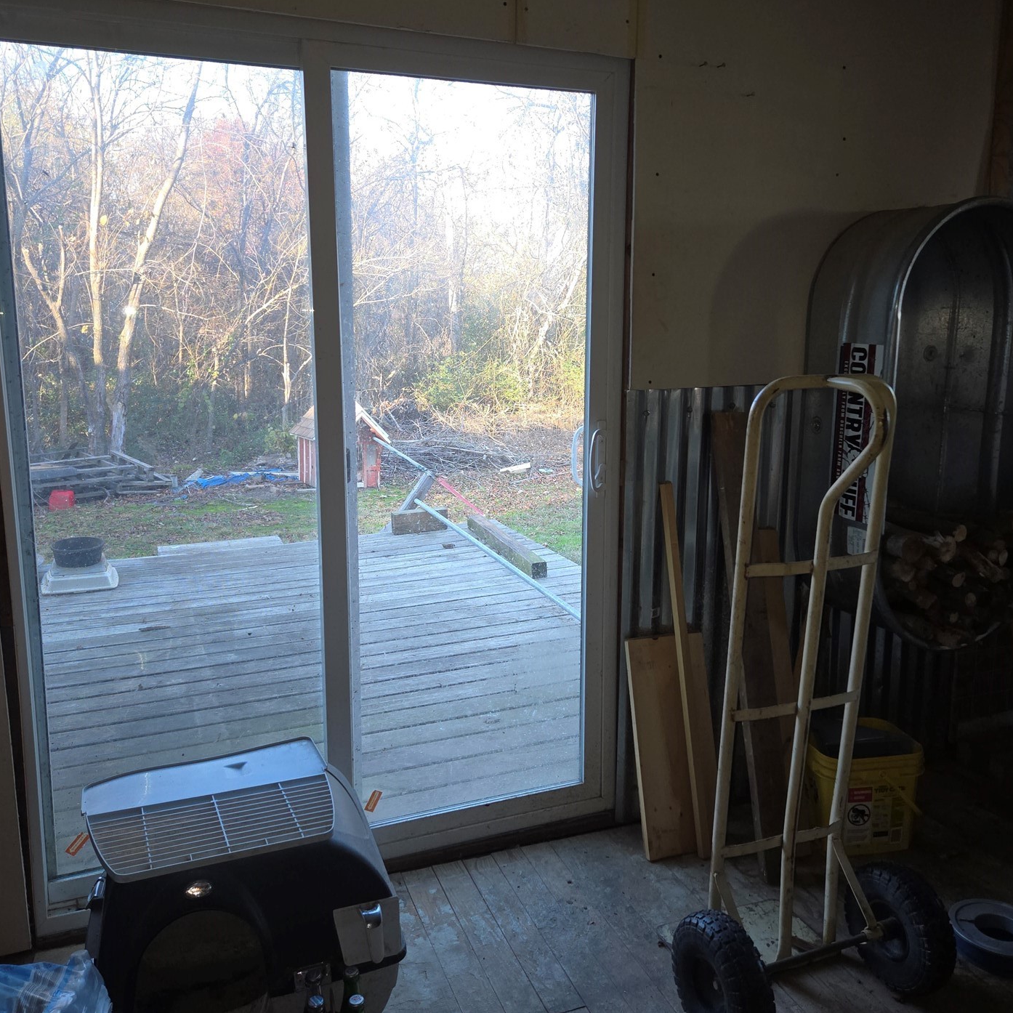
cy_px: 463
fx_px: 927
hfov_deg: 57.3
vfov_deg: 57.2
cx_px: 506
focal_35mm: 28
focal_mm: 5.4
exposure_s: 1/60
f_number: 1.8
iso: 50
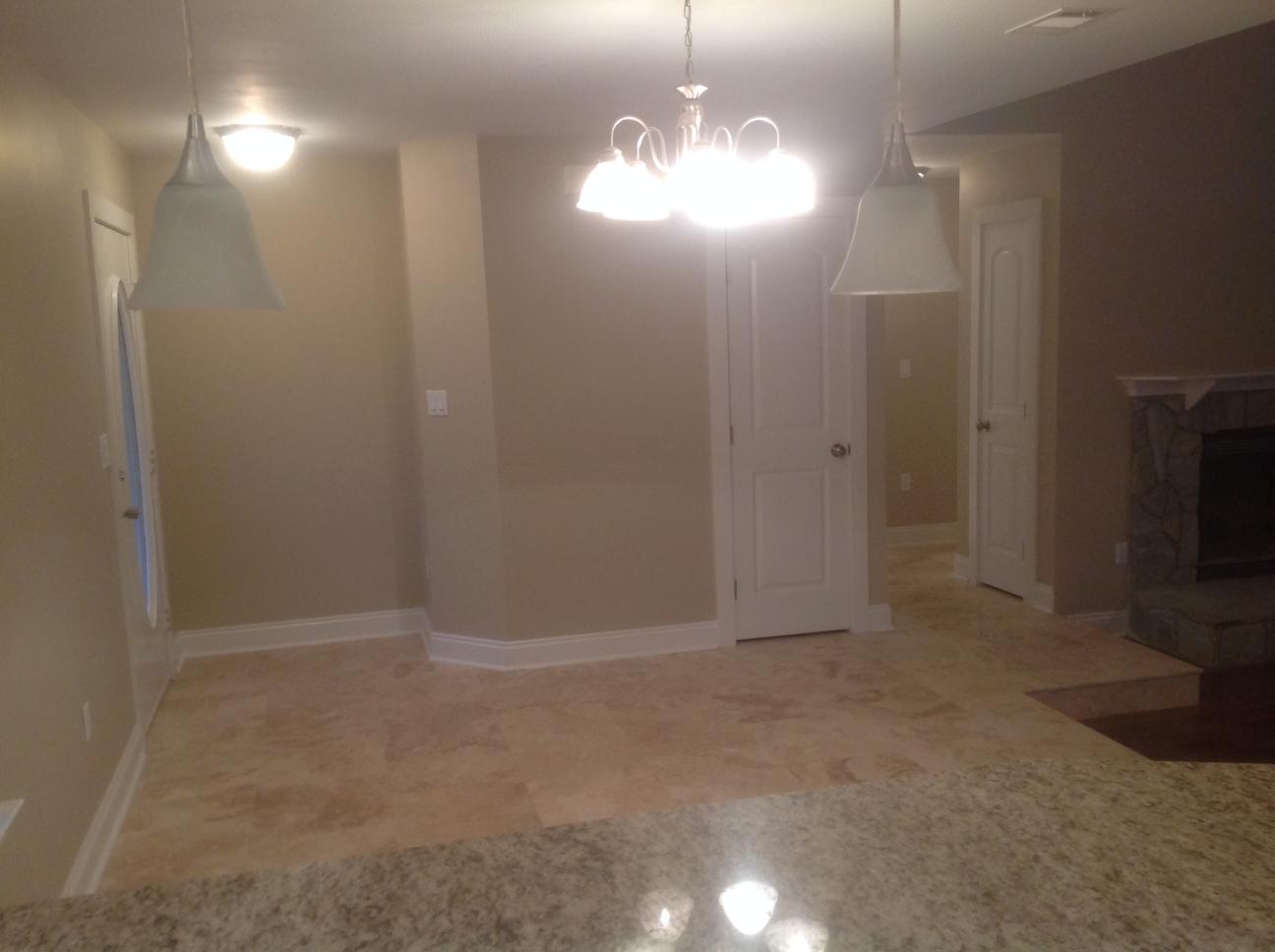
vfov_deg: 40.6
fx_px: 1287
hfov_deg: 52.7
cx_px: 638
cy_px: 476
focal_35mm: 35
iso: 125
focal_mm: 4.28
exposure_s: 1/15
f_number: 2.4
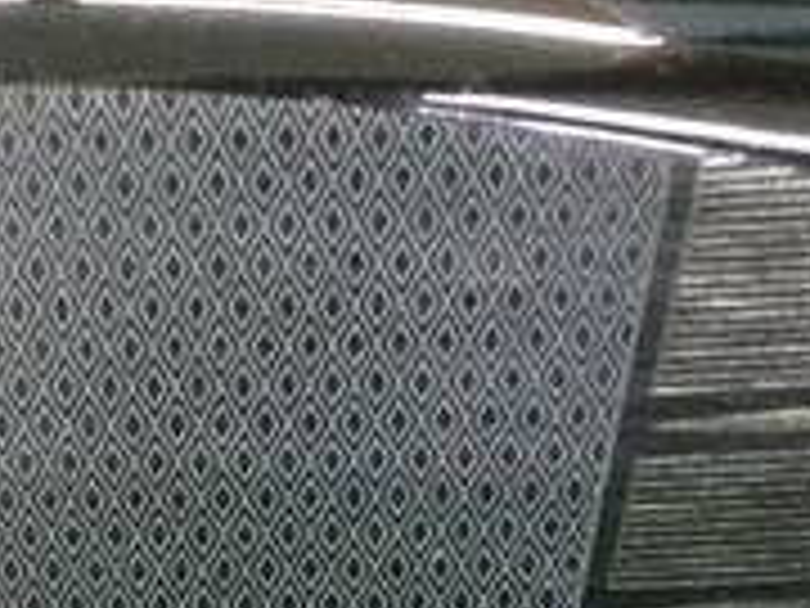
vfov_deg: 13.5
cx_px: 45
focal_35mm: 110
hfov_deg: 17.6
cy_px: 239
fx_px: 2574
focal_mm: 3.3
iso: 200
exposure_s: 1/17
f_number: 2.4
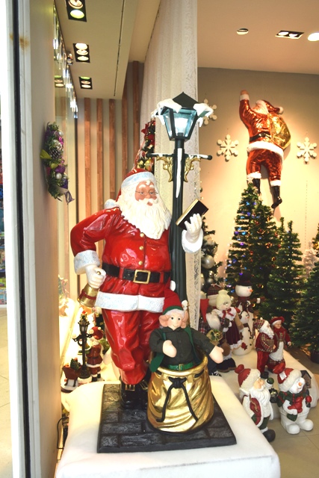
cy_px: 239
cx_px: 160
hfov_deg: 48.0
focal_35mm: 27
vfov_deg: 67.4
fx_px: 359
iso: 400
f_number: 5
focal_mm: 18
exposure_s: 1/100
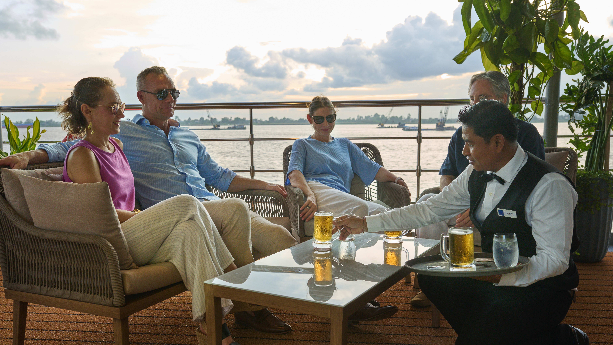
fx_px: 601
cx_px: 309
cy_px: 205
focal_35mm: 37
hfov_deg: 54.0
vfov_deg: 31.9
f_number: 5.6
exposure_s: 1/125
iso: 500
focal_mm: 35
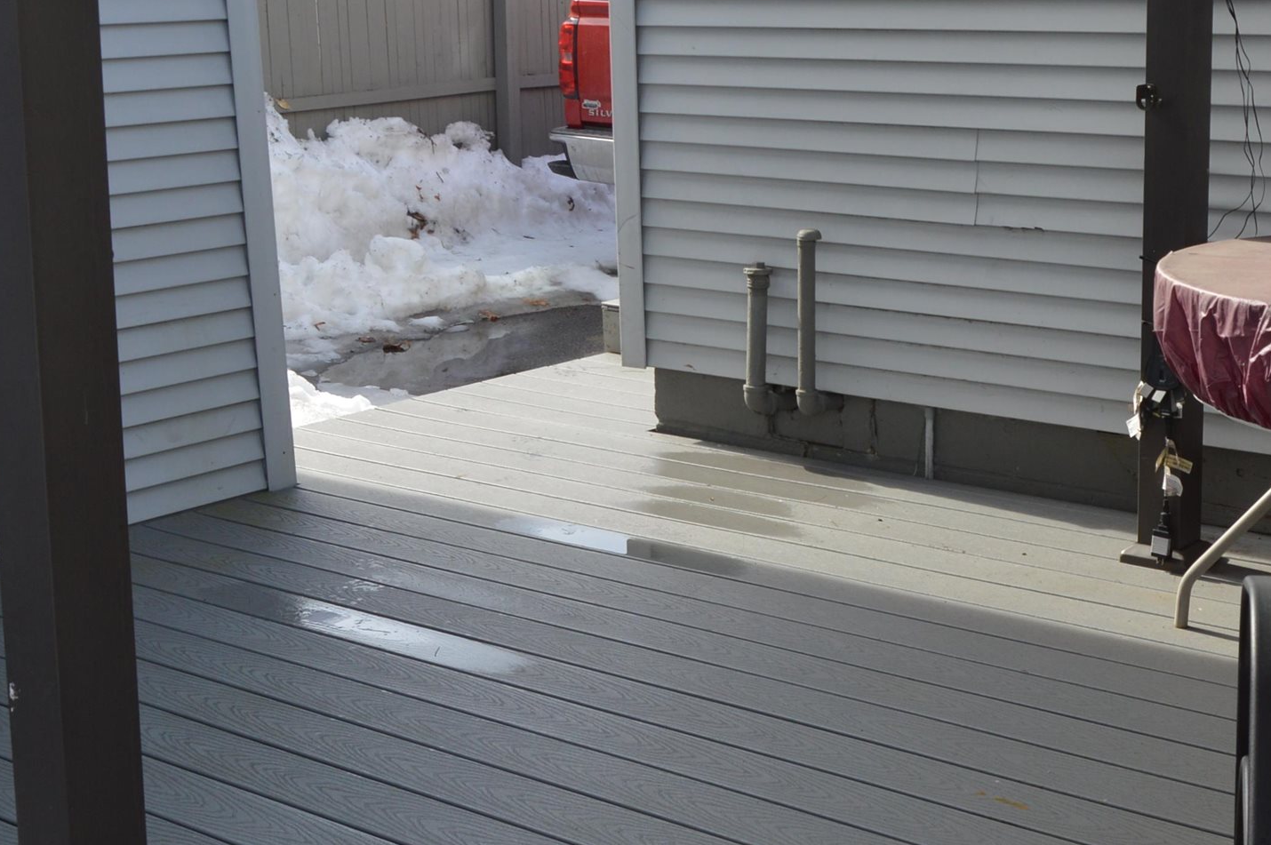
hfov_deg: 34.4
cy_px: 323
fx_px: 2046
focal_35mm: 58
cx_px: 786
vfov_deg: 23.3
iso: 200
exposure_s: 1/250
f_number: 8
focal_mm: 18
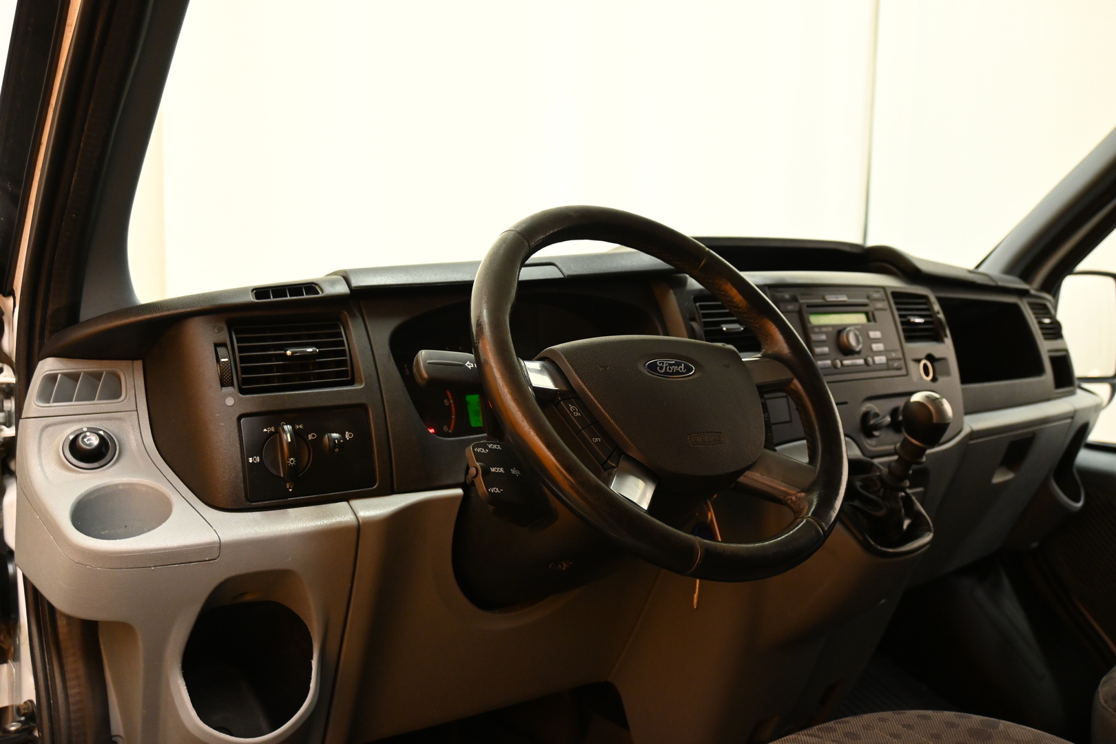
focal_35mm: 32
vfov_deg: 41.7
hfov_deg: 59.5
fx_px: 976
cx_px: 558
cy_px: 372
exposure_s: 1/30
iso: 1400
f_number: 4
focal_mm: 21
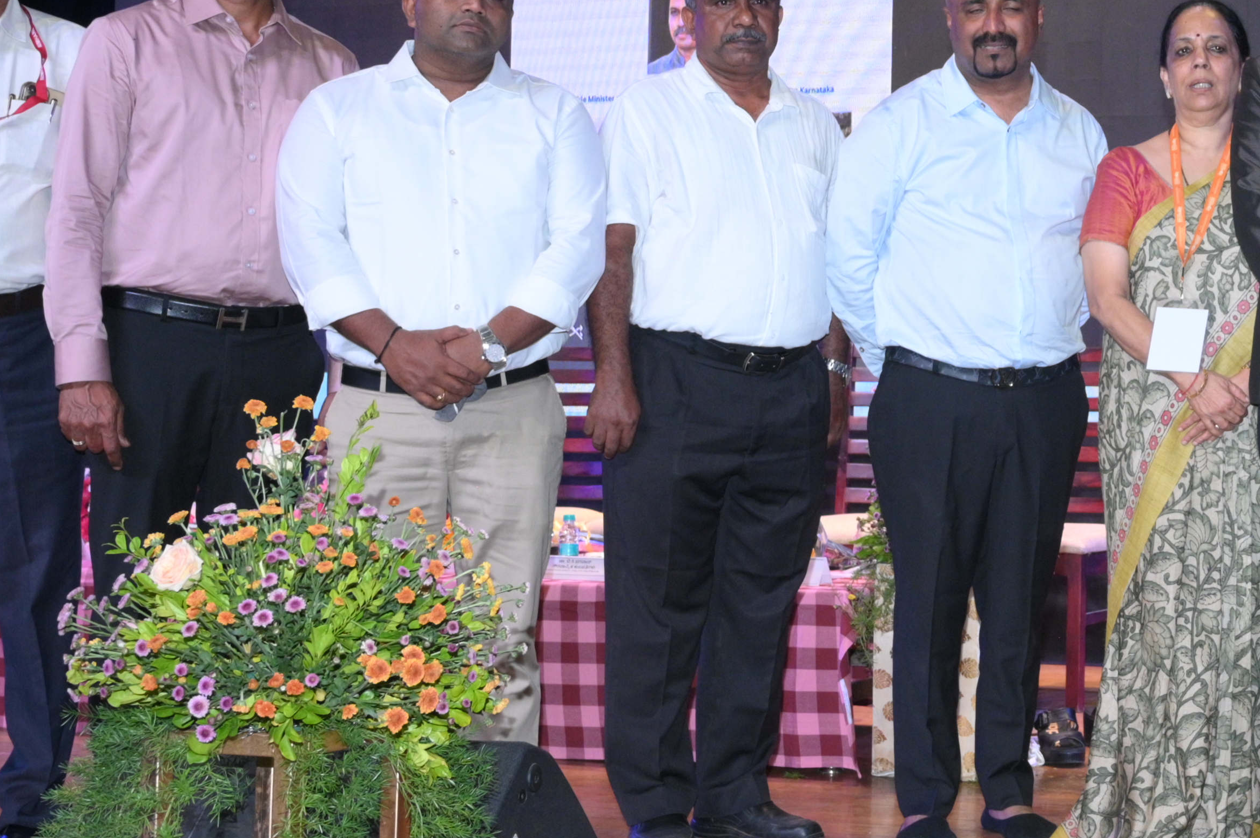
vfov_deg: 19.3
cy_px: 259
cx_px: 1282
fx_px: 2448
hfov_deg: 27.1
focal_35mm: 70
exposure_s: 1/160
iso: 1600
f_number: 5.6
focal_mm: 27
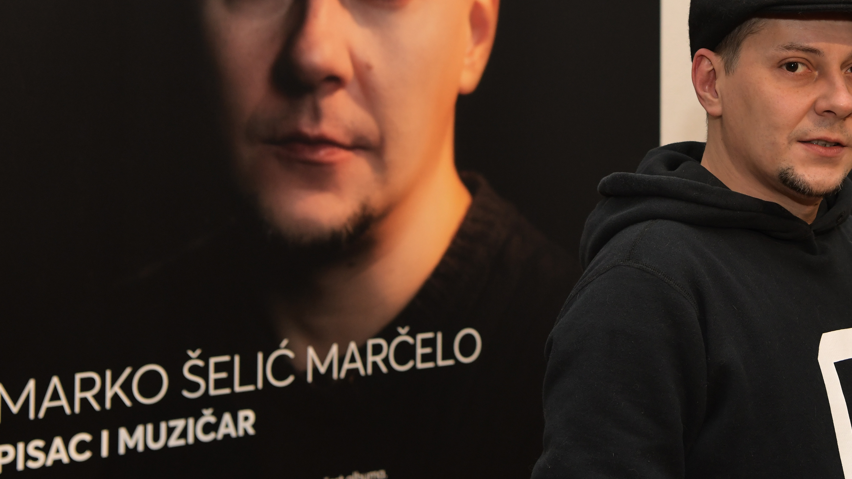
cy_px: 127
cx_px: 554
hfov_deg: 31.7
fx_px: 1491
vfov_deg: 18.2
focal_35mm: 66
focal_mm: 46
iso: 1250
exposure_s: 1/60
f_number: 4.5
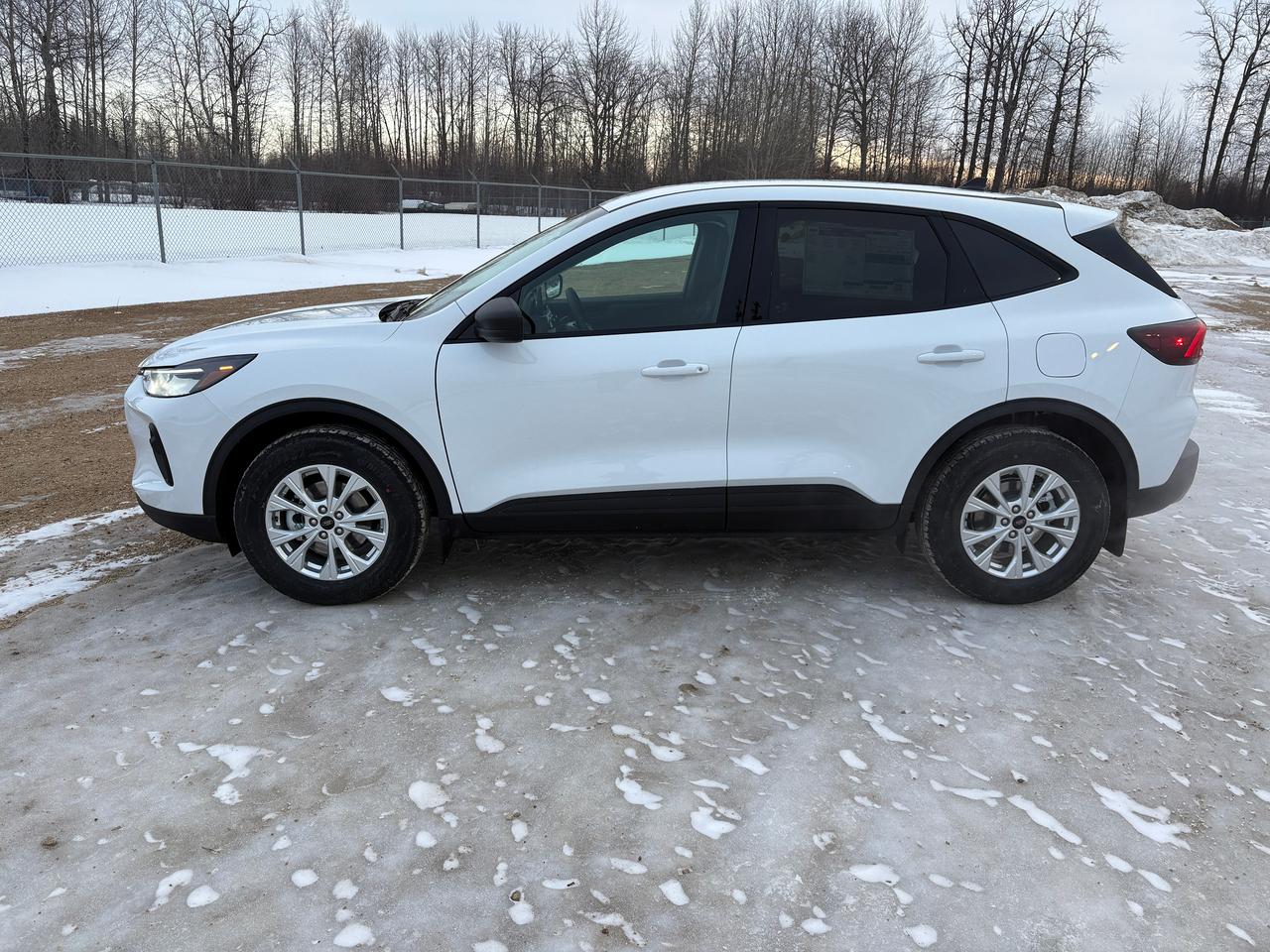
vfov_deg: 53.1
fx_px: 954
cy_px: 476
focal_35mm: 26
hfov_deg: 67.3
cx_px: 635
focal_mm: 5.96
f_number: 1.6
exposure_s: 1/222
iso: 40
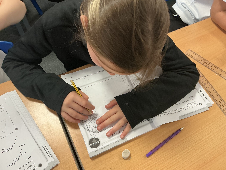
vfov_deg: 48.2
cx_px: 113
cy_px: 85
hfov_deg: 61.7
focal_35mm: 29
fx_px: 189
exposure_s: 1/60
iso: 100
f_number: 1.8
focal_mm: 3
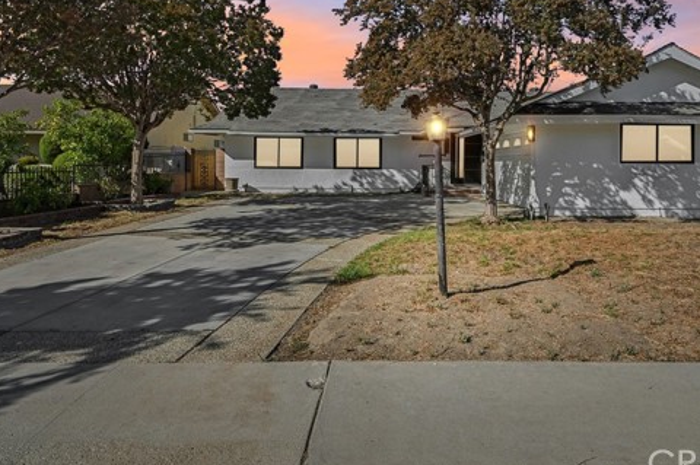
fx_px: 466
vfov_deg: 52.5
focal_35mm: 24
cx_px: 388
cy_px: 174
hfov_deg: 73.6
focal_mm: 18
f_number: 22
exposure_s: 1/60
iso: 250
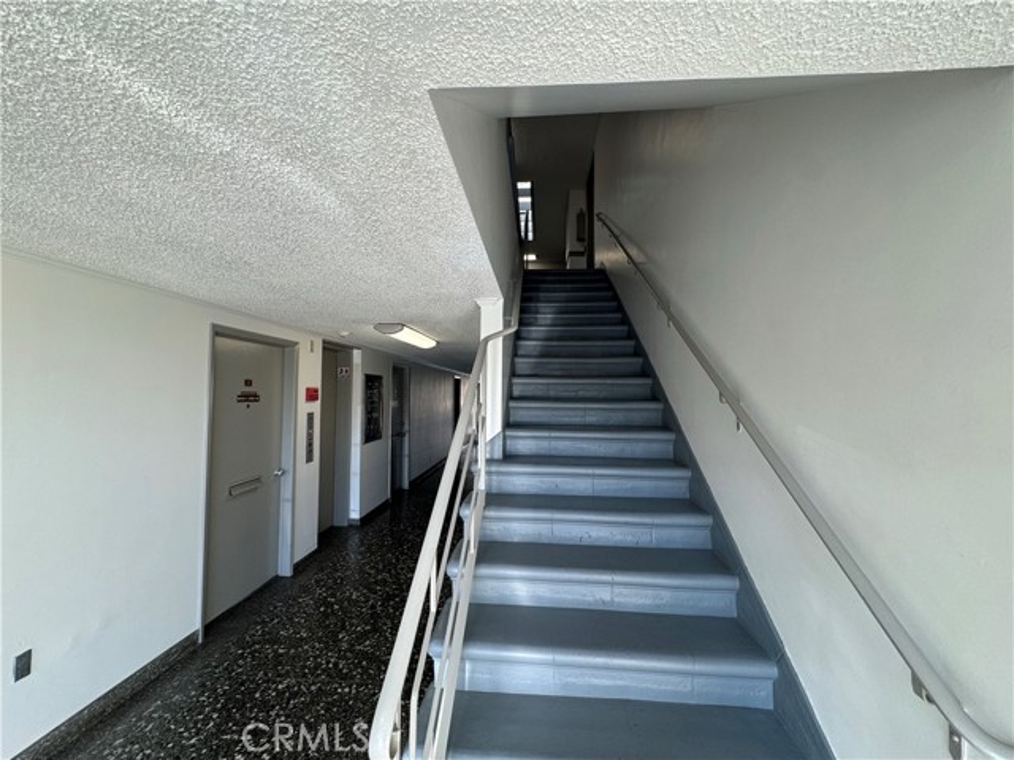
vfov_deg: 85.7
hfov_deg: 102.1
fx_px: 410
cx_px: 507
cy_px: 380
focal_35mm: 14
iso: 80
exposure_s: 1/120
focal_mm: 2.22
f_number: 2.2
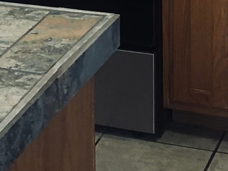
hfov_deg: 10.3
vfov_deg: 8.5
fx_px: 1113
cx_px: -293
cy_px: -123
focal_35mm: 169
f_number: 1.8
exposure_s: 1/24
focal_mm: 3.99
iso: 40
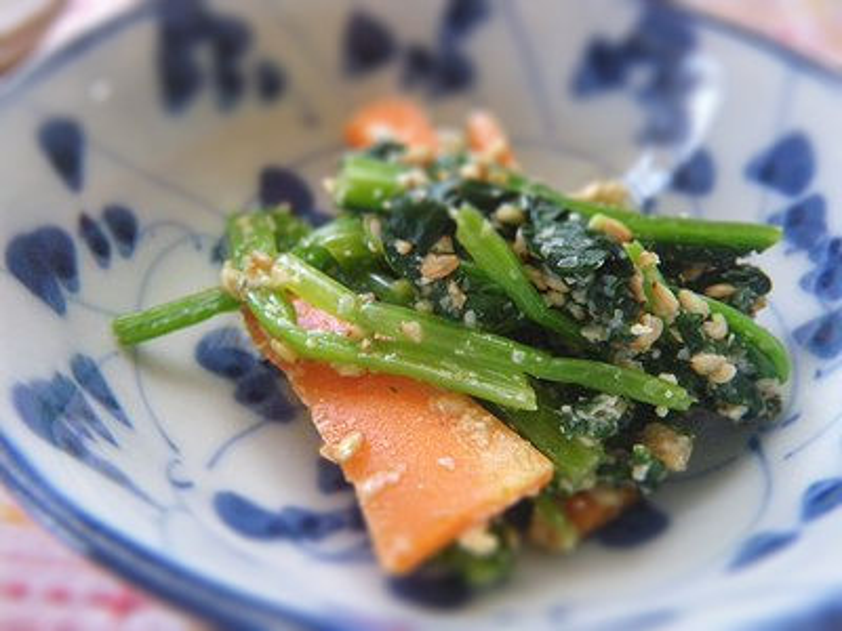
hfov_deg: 54.0
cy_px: 316
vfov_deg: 41.8
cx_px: 421
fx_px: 827
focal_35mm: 34
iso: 640
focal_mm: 6.1
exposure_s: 1/50
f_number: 3.8
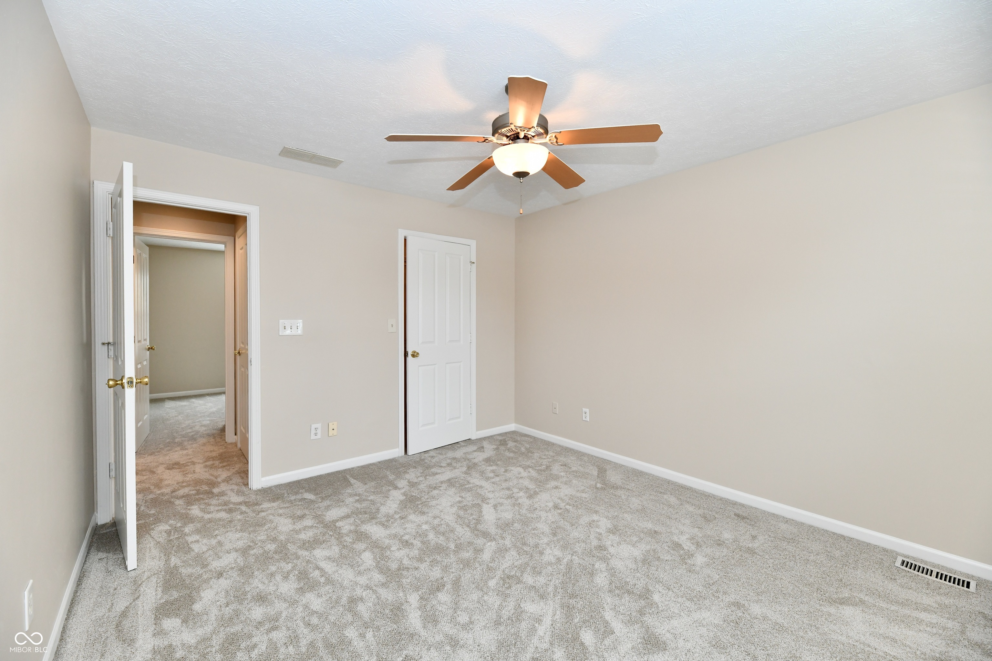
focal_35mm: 14
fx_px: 386
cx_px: 496
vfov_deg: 81.2
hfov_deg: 104.3
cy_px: 330
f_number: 6.3
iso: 640
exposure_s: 1/100
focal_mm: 14
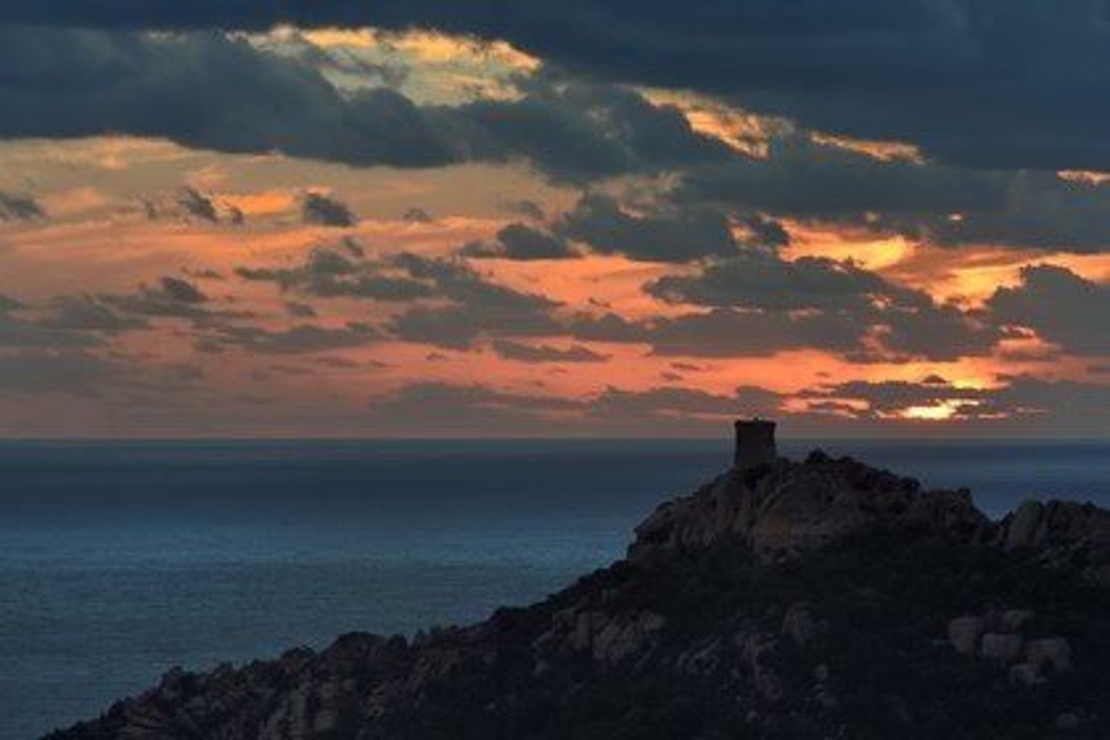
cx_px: 555
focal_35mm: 280
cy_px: 370
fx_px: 8633
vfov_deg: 4.9
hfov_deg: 7.4
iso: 800
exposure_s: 1/250
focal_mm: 280
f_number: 10
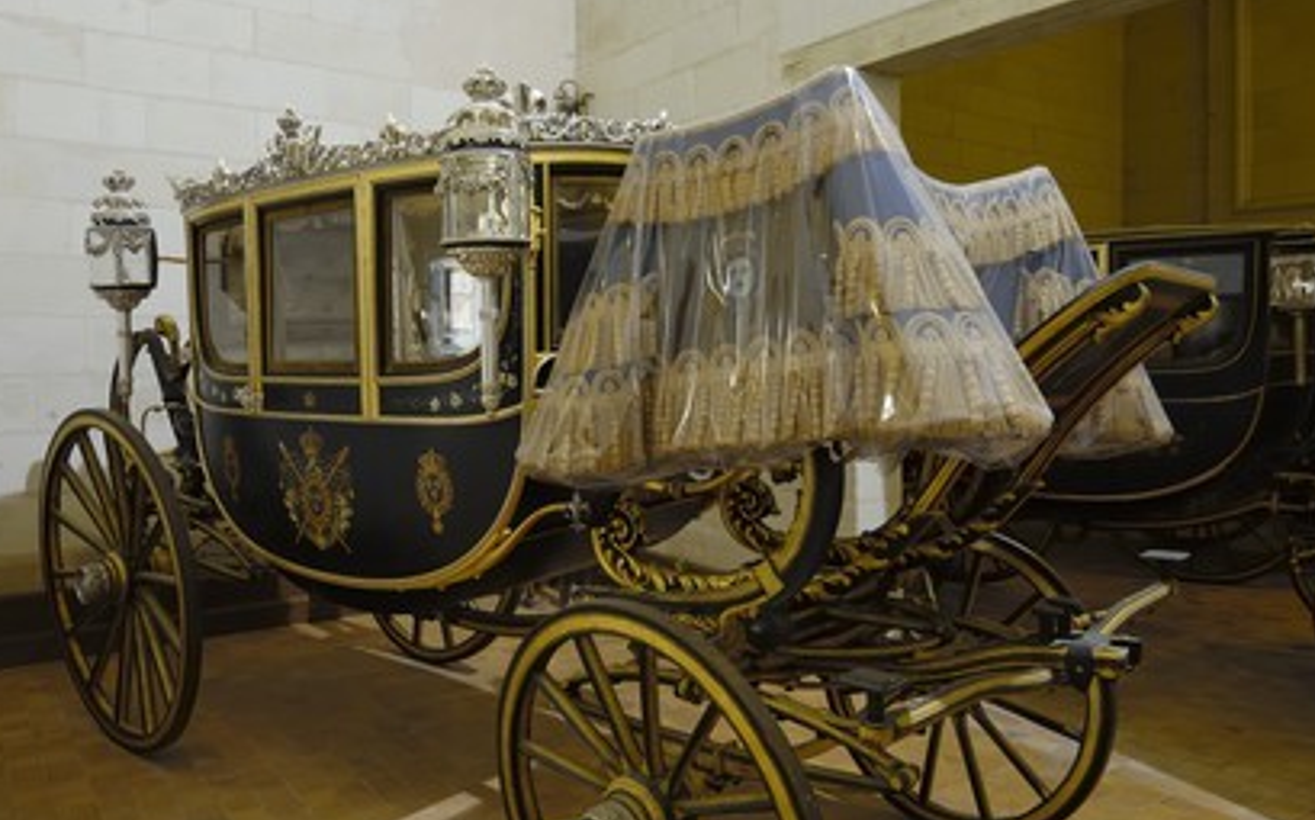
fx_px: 788
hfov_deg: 79.7
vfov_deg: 54.9
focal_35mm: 22
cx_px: 653
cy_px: 434
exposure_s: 1
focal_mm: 14
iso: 100
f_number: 5.6
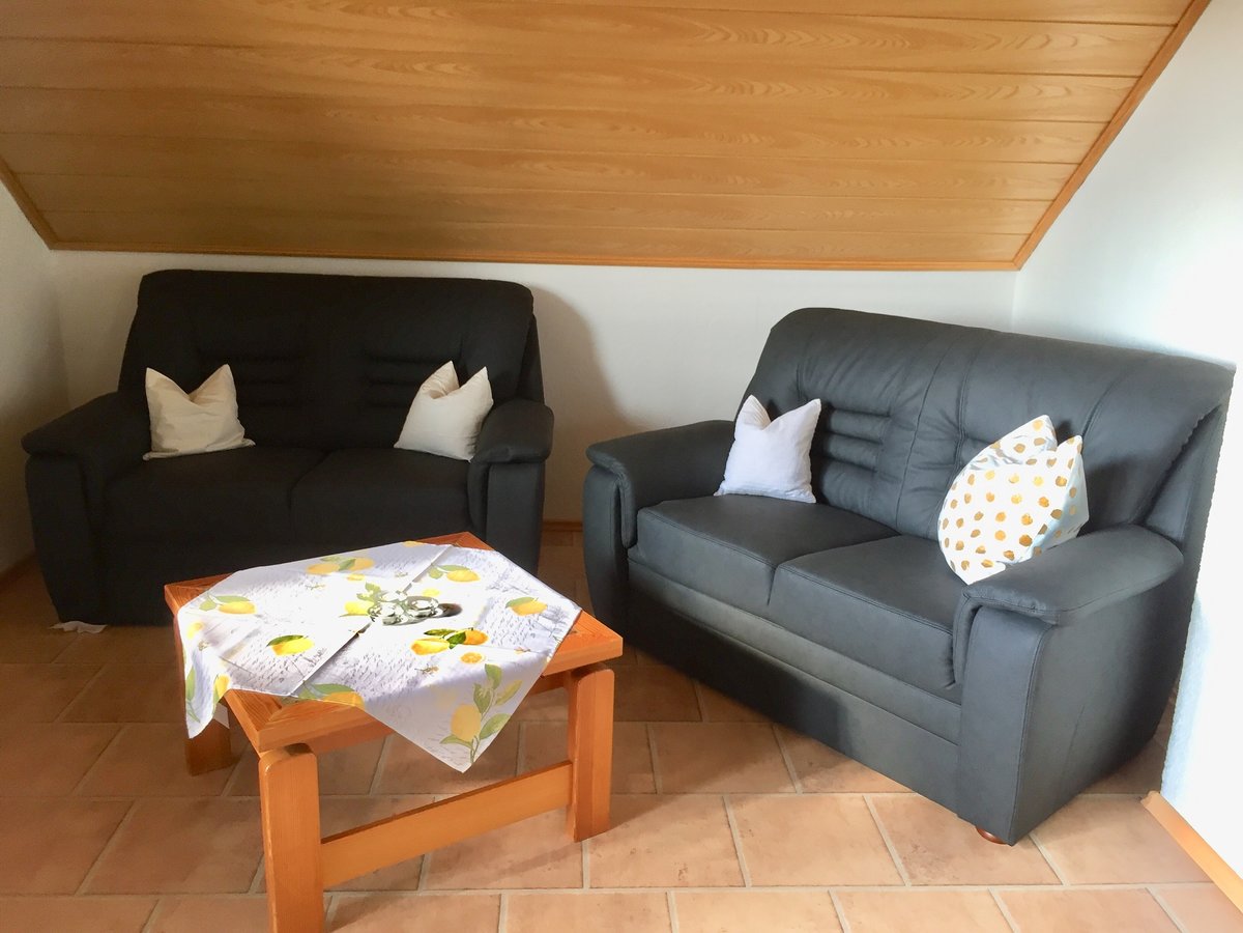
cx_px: 622
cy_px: 466
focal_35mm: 29
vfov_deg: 48.2
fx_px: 1041
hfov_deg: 61.7
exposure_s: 1/33
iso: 40
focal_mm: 4.15
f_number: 2.2
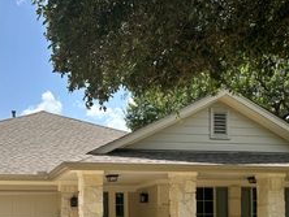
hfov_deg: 35.0
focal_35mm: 54
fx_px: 451
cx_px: 85
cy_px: 216
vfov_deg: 25.7
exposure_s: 1/4348
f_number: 1.78
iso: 80
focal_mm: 6.86
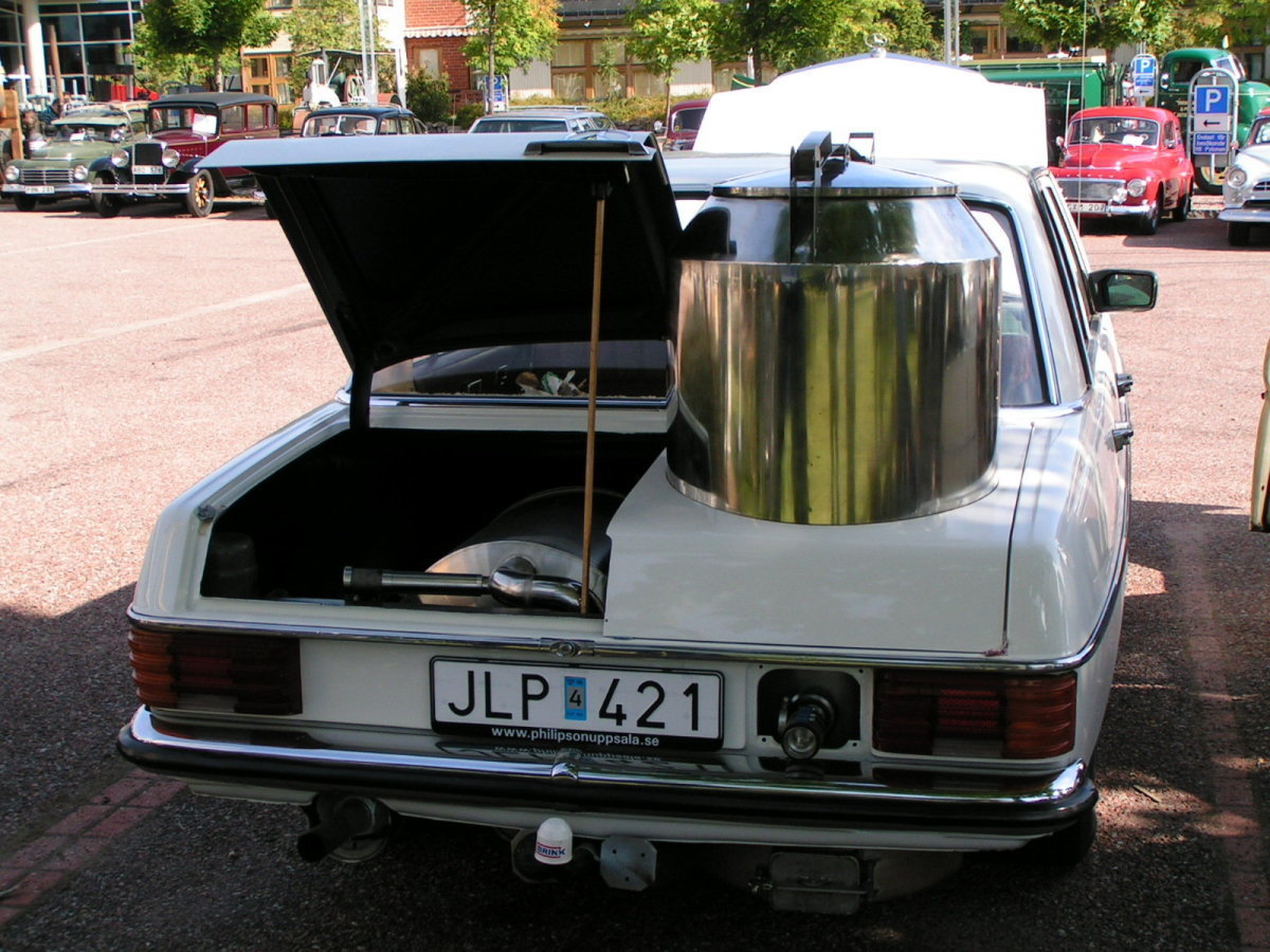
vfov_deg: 28.0
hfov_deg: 36.8
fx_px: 1908
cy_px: 476
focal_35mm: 52
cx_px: 635
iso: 50
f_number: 5.6
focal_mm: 8
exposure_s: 1/200
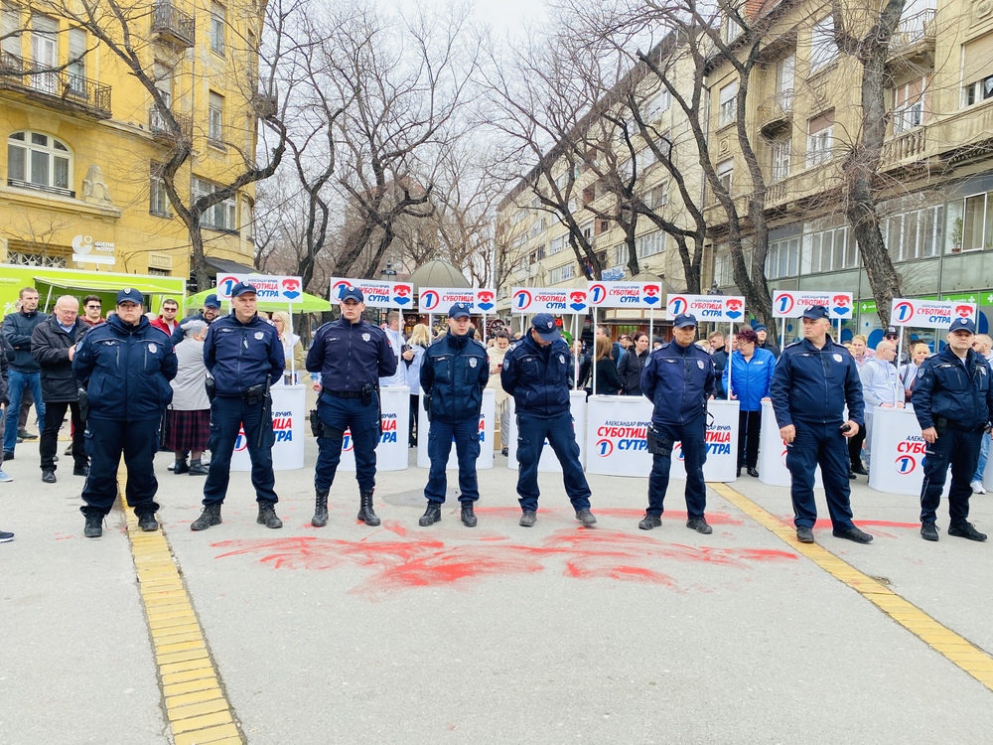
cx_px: 496
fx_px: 746
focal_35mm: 26
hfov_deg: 67.3
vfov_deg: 53.1
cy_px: 372
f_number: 1.8
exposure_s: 1/400
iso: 32
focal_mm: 4.25
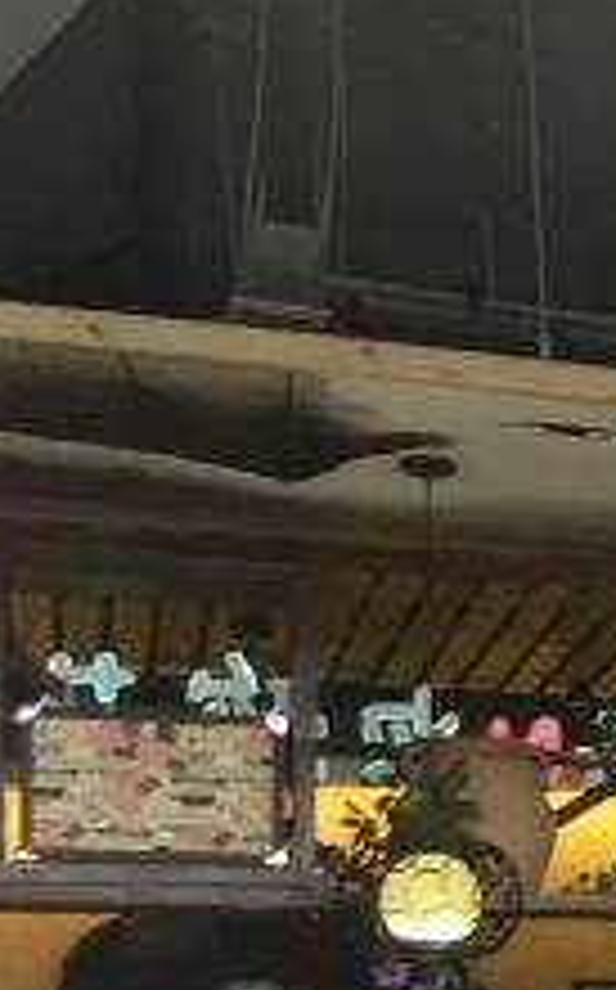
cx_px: 1533
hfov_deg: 11.0
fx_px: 2639
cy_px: 1015
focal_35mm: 98
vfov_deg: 20.5
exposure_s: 1/33
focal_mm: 4.15
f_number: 2.2
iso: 100
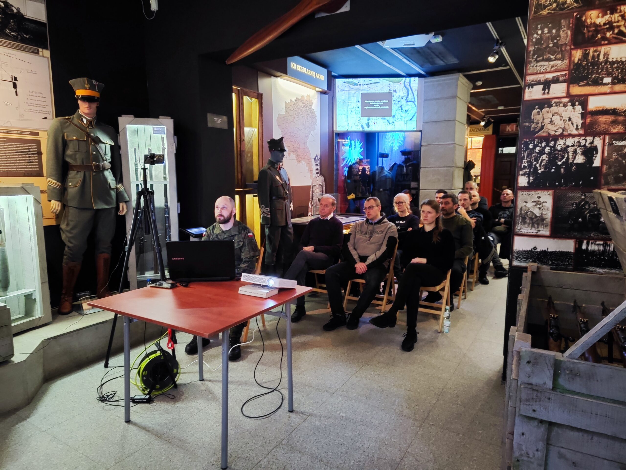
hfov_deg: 73.9
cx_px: 313
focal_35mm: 23
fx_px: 416
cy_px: 235
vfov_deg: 58.9
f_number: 1.8
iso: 646
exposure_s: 1/33.3
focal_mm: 5.4
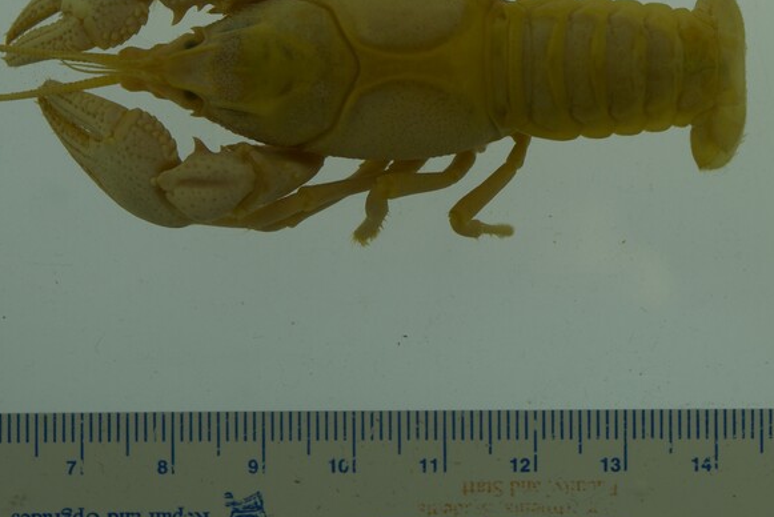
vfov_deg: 11.0
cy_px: 18
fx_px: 2667
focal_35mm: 124
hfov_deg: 16.3
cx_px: 713
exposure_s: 1/160
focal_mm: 60
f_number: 10
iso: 100
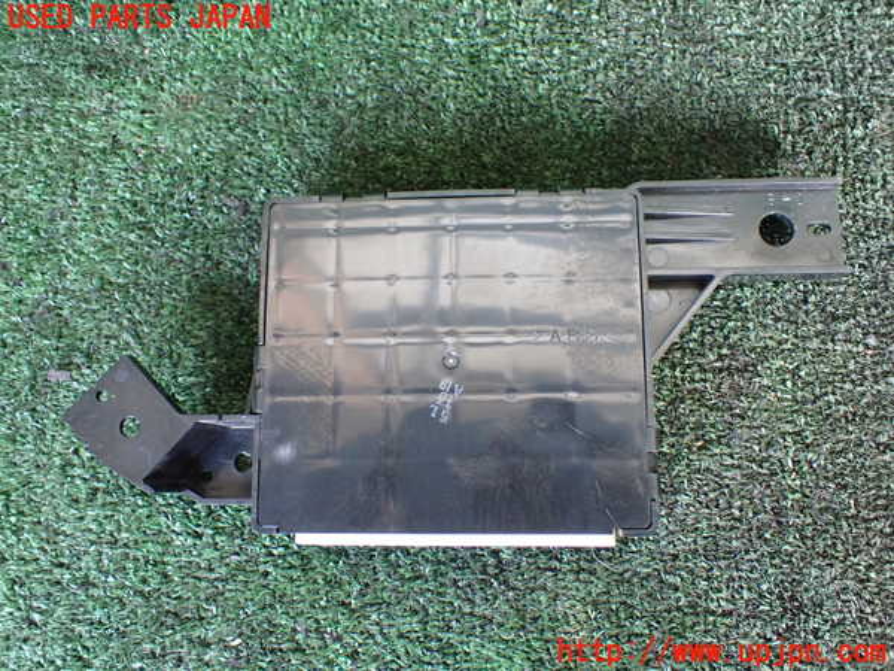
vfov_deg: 46.8
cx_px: 447
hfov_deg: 60.0
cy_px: 336
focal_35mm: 30
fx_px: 775
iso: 800
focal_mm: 5.4
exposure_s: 1/60
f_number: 2.3
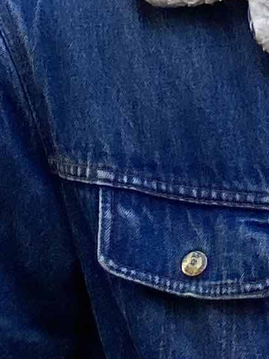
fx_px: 1969
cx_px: 209
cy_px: -415
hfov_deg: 7.8
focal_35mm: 190
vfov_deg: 9.6
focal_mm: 4.25
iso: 32
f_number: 1.8
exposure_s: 1/1147
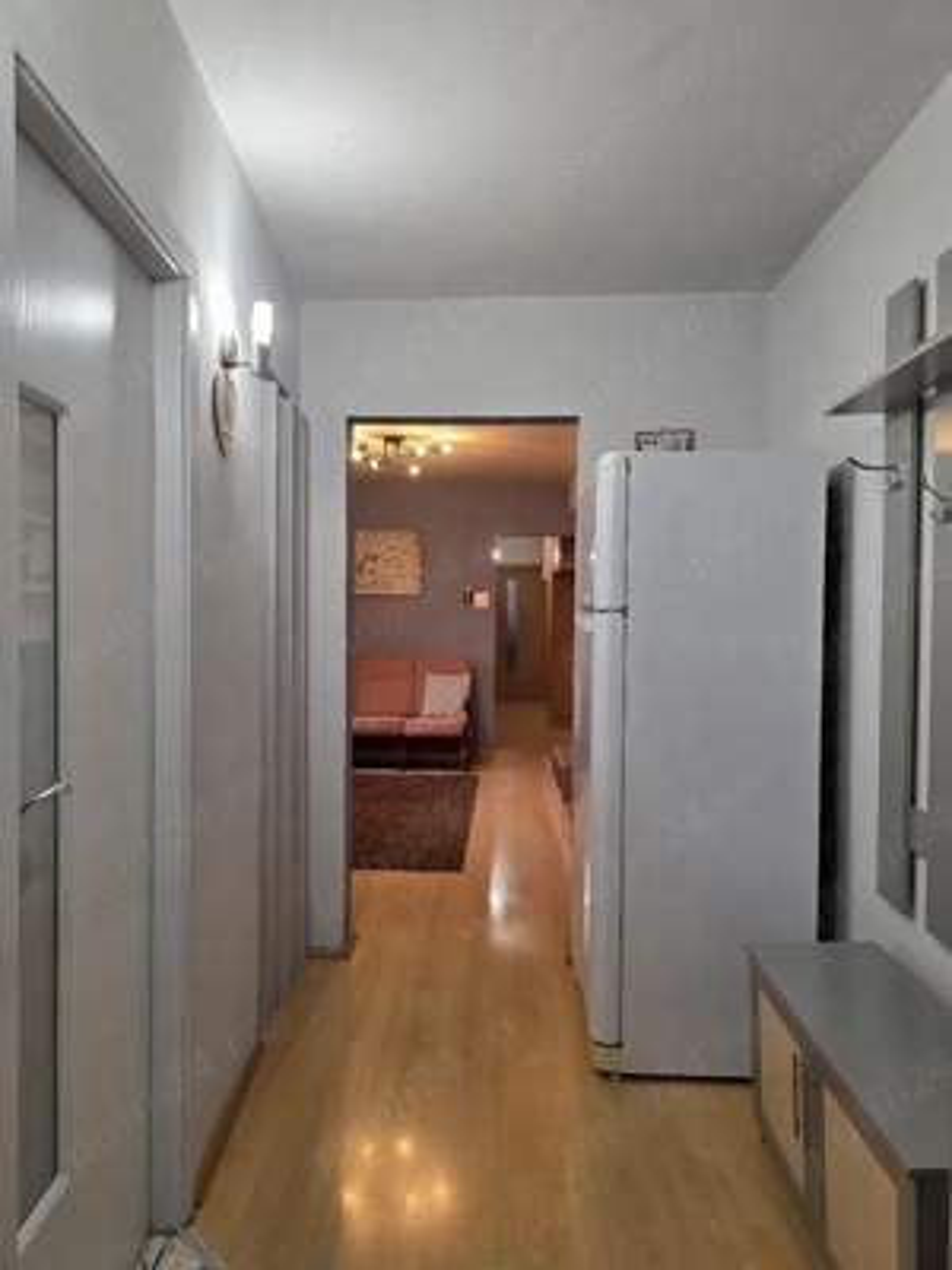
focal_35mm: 23
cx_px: 476
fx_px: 843
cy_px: 635
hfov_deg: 58.9
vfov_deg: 73.9
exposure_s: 1/101
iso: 200
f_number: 1.7
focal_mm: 6.3
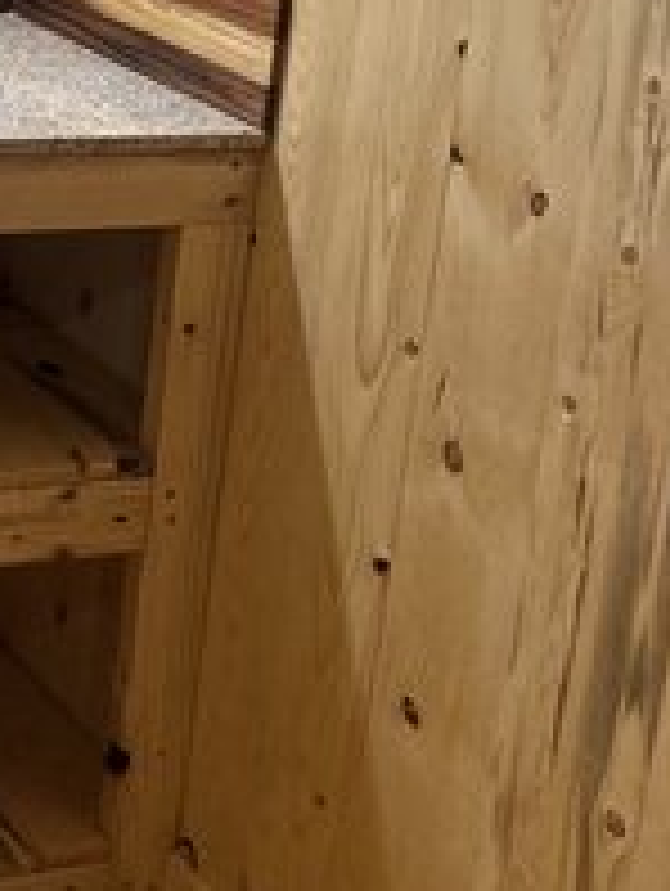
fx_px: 2163
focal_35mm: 84
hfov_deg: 16.1
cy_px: 0
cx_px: -328
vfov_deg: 22.4
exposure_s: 1/120
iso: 125
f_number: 1.5
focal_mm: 5.7
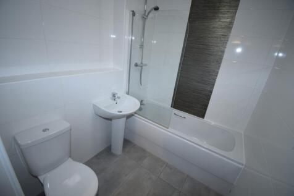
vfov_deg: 77.3
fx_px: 122
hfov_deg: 100.4
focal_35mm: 15
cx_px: 147
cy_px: 98
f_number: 4.5
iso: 500
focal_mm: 10
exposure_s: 1/60
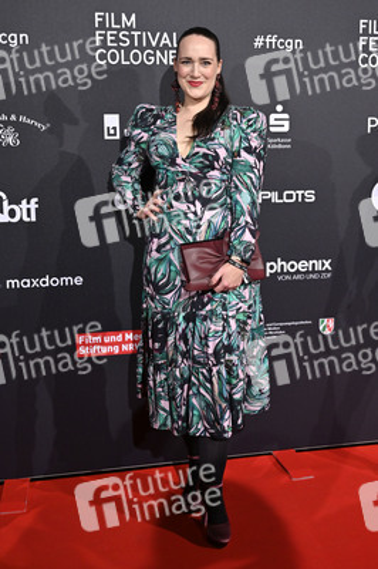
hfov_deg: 37.8
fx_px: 552
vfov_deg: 54.5
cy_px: 284
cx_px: 189
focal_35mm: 35
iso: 1000
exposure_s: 1/200
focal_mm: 35
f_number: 4
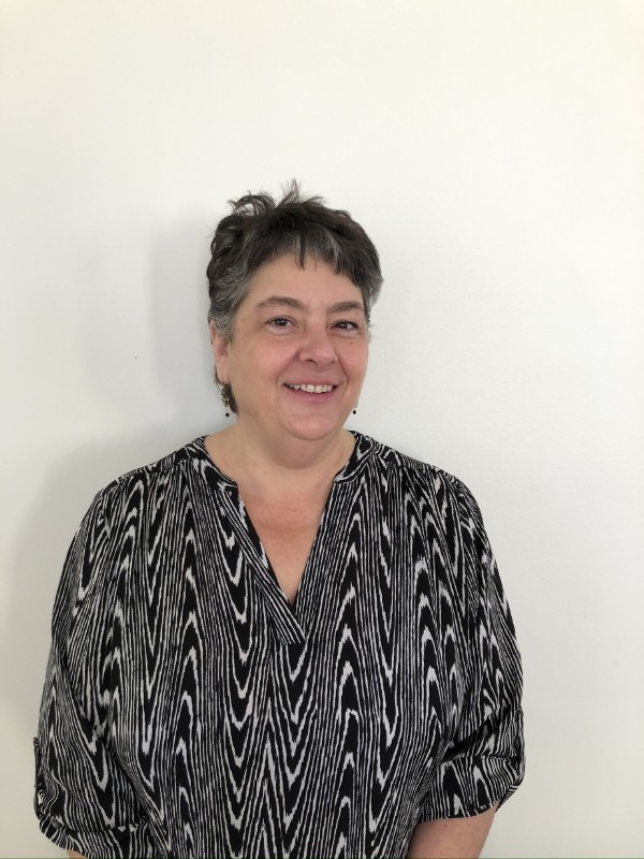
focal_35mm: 28
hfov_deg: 49.7
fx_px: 695
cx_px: 322
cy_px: 430
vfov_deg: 63.4
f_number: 1.8
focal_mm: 4
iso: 32
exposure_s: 1/24
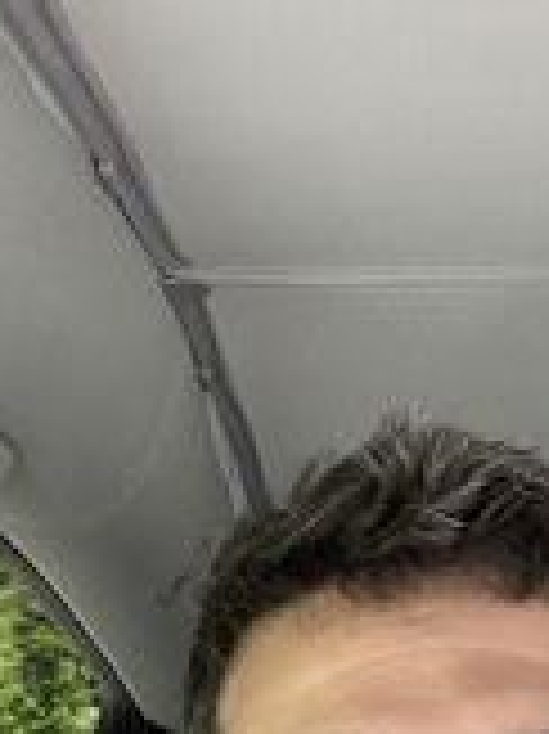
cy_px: 666
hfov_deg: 18.2
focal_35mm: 81
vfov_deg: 23.5
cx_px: 274
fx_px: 1715
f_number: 1.9
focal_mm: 2.69
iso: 40
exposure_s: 1/121
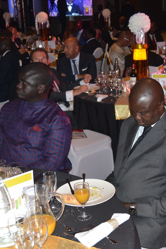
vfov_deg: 33.9
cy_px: 125
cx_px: 121
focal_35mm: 59
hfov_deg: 22.8
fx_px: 408
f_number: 4
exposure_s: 1/60
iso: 400
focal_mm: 26
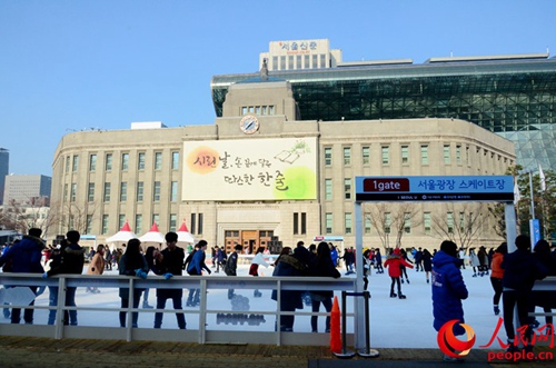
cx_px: 278
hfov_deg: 67.5
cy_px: 184
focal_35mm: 27
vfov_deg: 47.7
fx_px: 416
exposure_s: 1/1000
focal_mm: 18
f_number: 16
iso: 1250
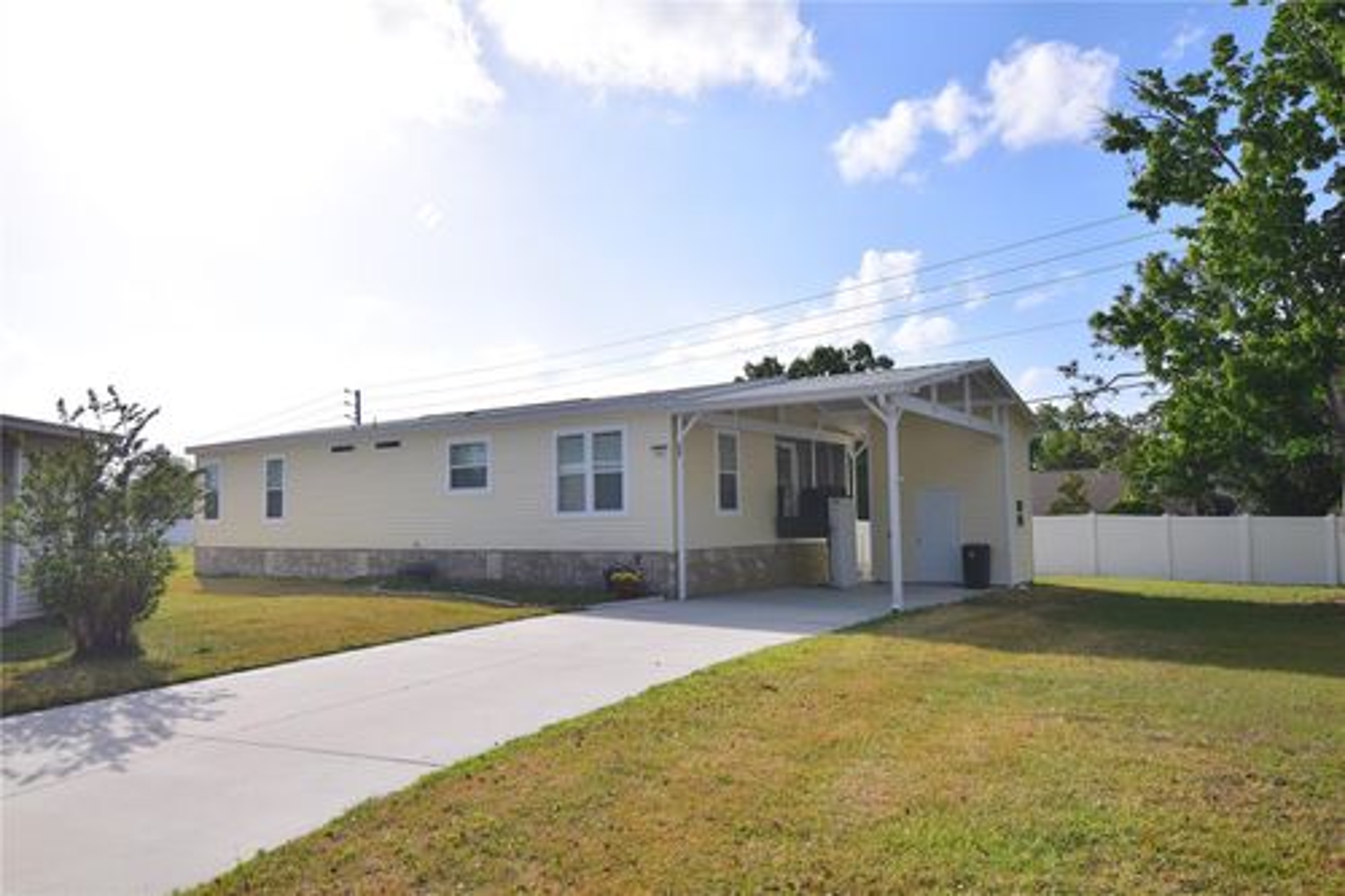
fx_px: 896
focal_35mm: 24
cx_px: 672
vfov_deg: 53.1
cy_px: 448
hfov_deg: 73.8
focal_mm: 16
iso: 200
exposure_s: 1/640
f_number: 11
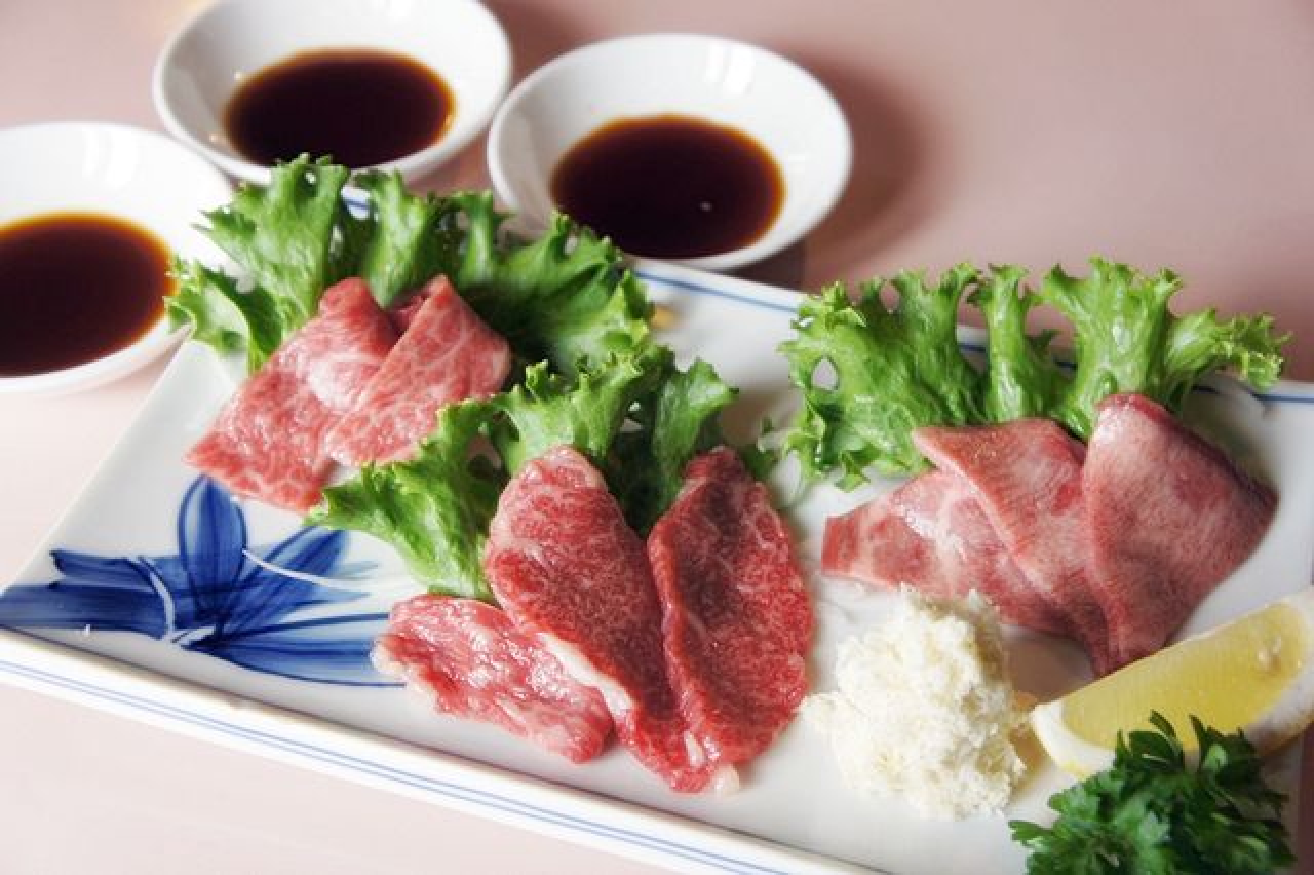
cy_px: 438
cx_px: 657
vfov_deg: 28.0
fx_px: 1751
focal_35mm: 48
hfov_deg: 41.1
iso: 200
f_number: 5
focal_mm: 32
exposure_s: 1/80
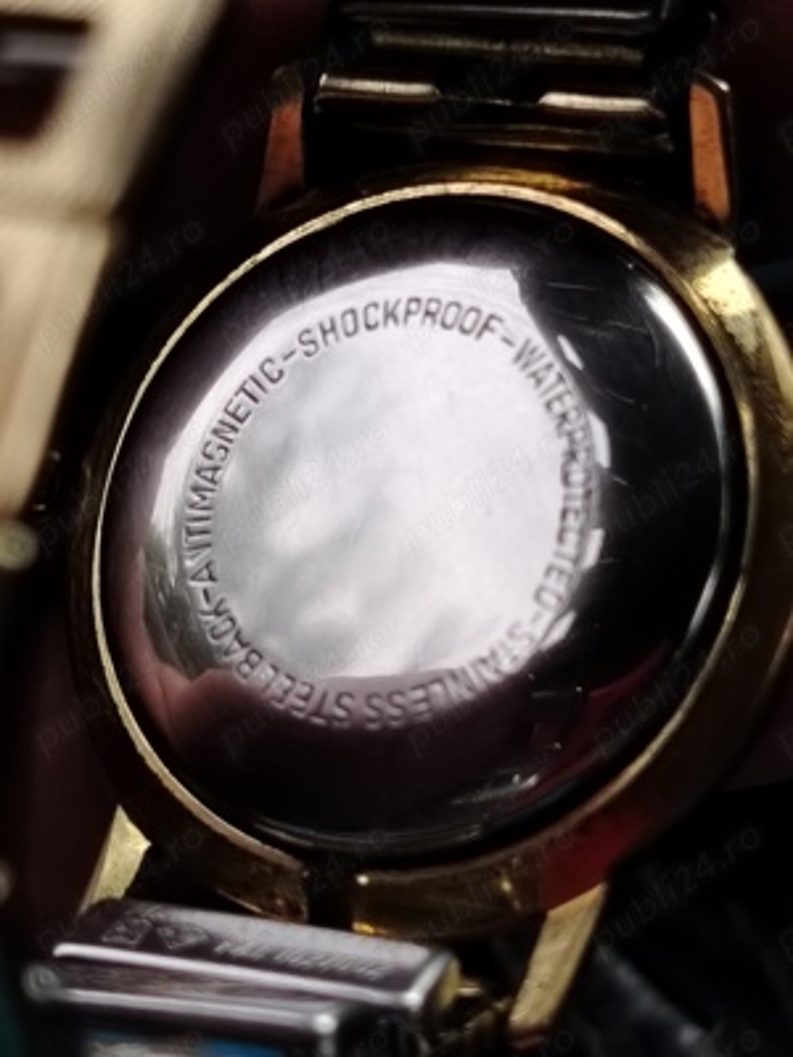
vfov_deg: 20.2
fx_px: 2963
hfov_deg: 15.2
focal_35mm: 97
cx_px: 396
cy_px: 528
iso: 100
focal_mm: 5.25
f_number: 1.75
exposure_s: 1/381
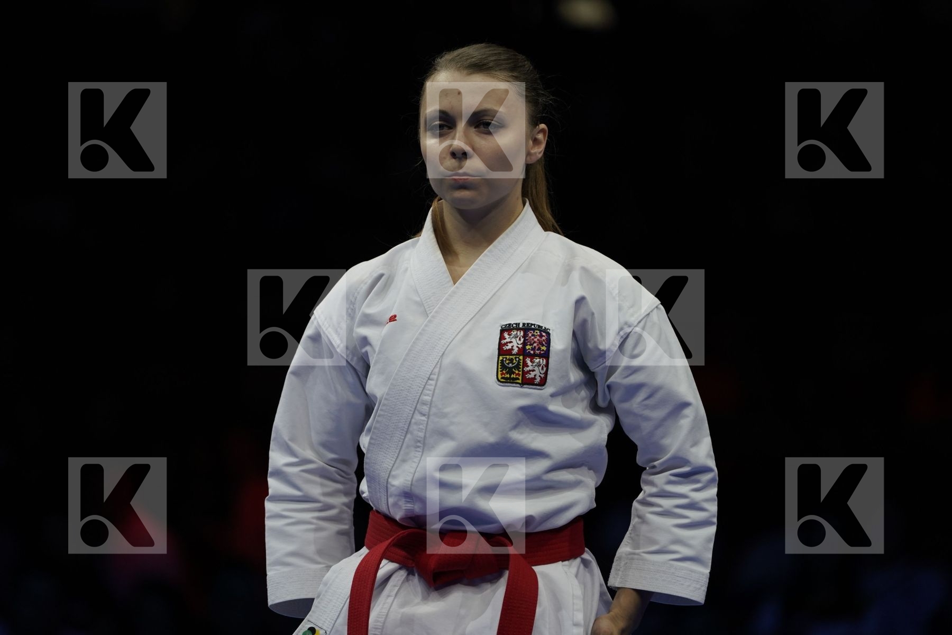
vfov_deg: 3.4
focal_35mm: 400
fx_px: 10577
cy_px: 318
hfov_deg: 5.2
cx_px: 476
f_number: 5.6
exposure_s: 1/500
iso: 1000
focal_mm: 400
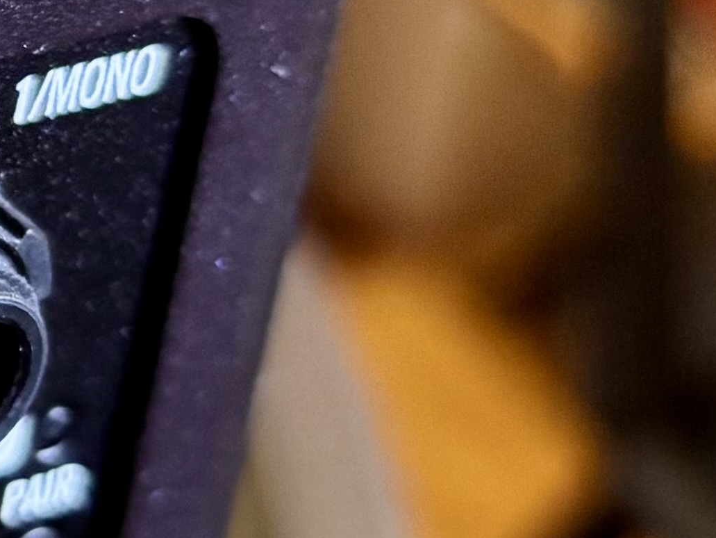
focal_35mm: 144
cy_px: 116
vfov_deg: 10.3
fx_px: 2980
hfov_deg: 12.0
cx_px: -770
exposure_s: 1/30
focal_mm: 5.96
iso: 640
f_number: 1.6
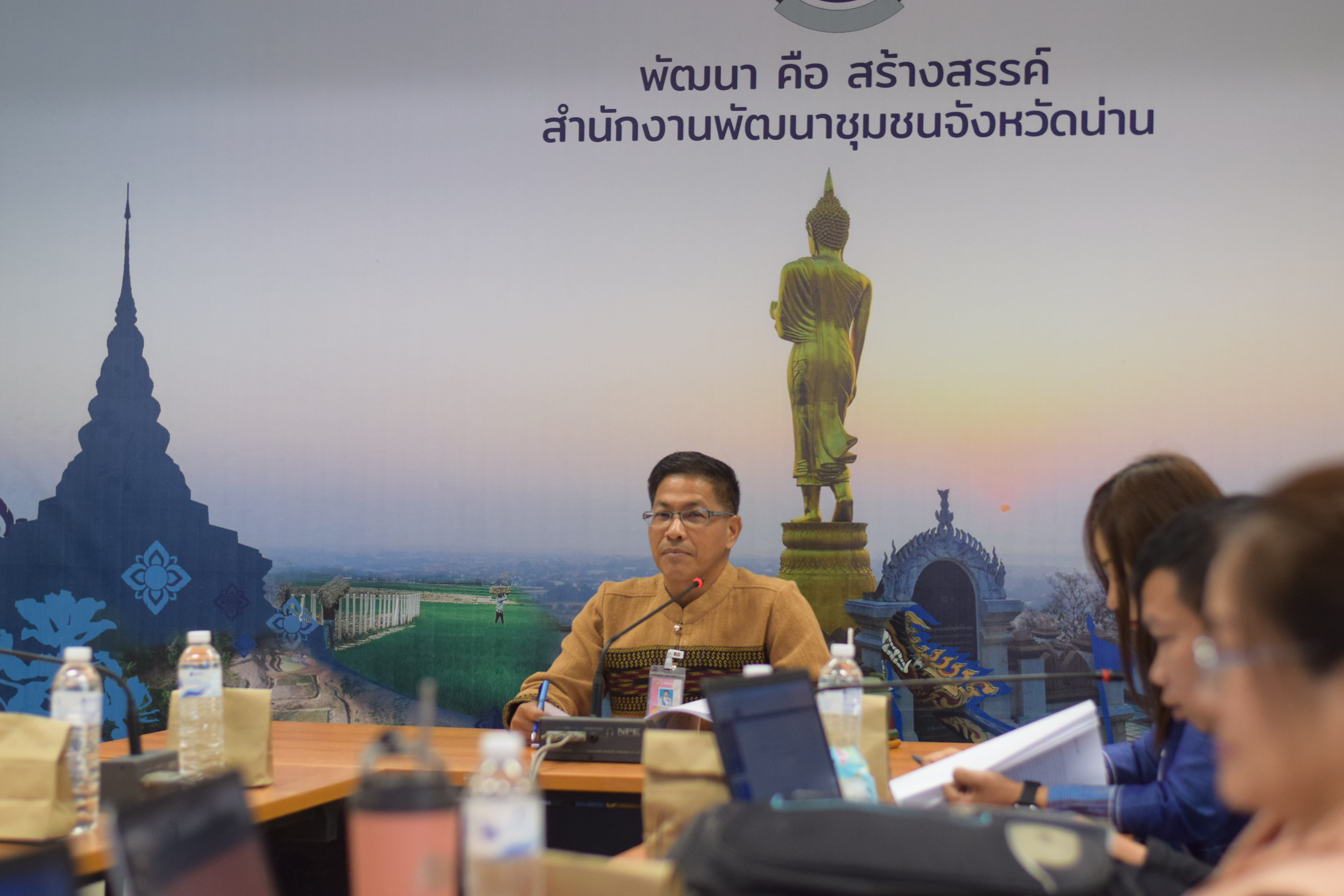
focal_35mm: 75
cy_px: 448
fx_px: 2801
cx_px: 672
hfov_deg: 27.0
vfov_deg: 18.2
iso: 800
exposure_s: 1/250
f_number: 2.5
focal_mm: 50
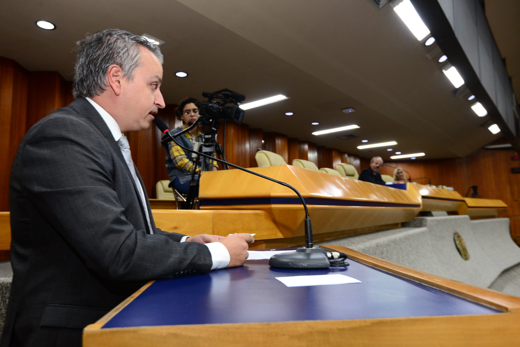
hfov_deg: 71.5
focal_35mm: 25
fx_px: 361
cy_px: 174
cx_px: 260
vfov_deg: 51.3
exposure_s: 1/60
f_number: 5
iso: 1600
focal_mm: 25
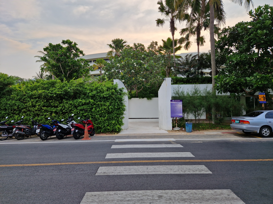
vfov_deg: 58.9
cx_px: 136
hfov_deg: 73.9
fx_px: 181
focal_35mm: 23
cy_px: 102
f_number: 1.8
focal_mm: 5.4
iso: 50
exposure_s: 1/584
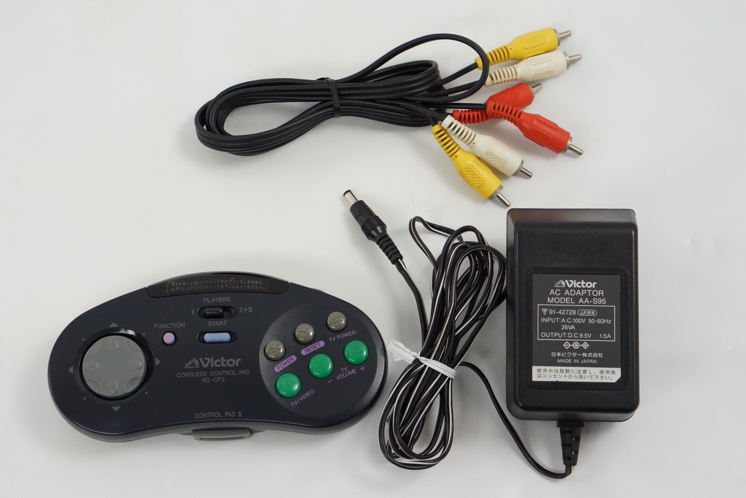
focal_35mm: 76
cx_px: 371
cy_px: 252
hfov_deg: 26.6
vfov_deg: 18.0
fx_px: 1575
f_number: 6.3
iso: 400
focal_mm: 50
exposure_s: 1/80
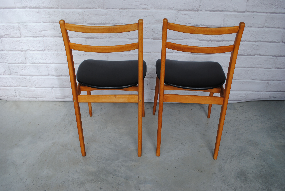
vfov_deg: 48.0
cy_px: 96
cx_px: 142
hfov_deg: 67.3
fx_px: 214
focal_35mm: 27
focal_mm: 18
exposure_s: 1/160
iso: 100
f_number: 6.3
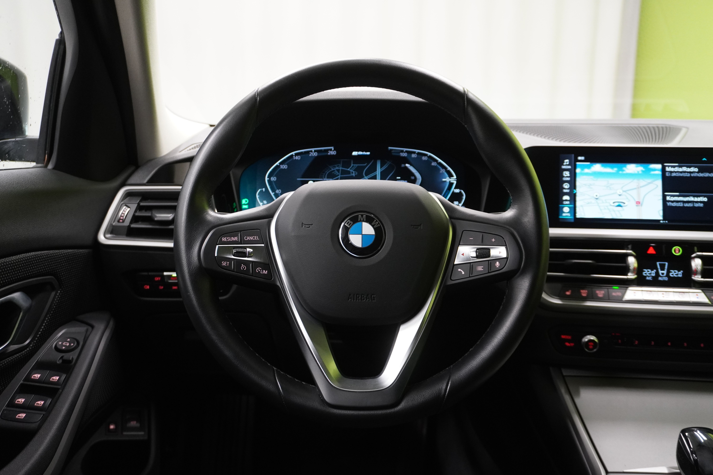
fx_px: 683
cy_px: 238
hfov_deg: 55.1
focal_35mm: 34
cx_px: 356
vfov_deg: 38.4
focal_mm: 23
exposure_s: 1/40
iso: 1600
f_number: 4
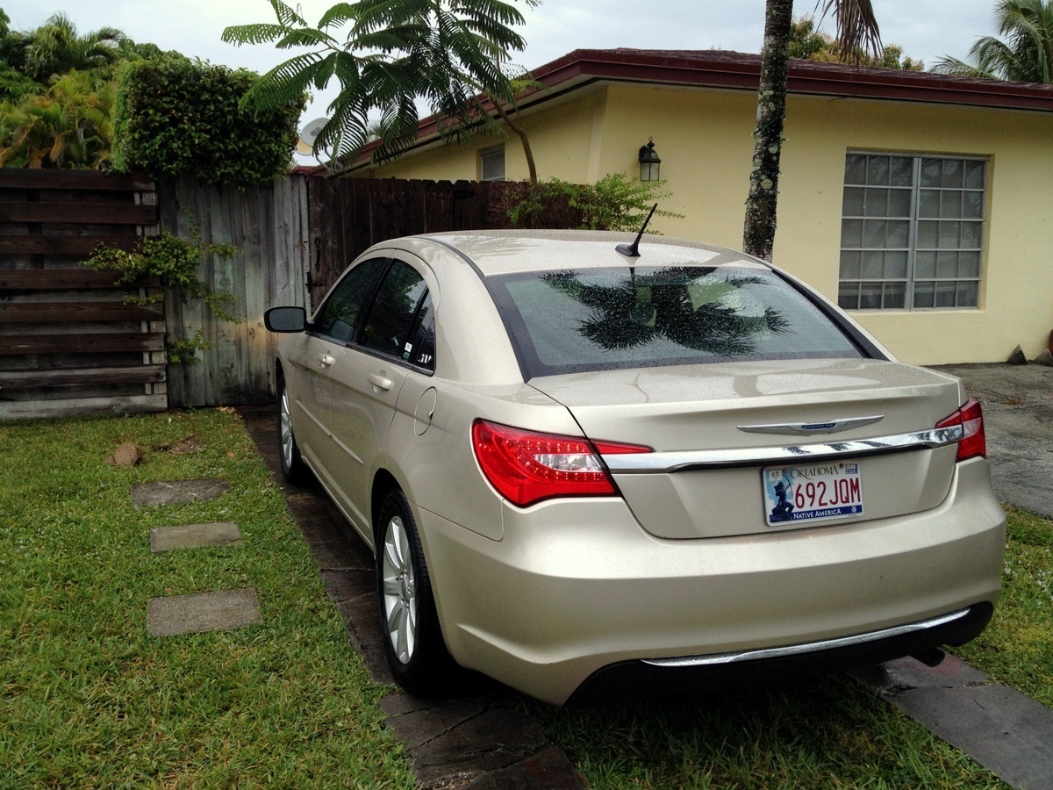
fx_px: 1065
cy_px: 395
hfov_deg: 52.6
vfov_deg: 40.7
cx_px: 526
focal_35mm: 35
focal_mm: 4.28
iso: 50
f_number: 2.4
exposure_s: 1/250
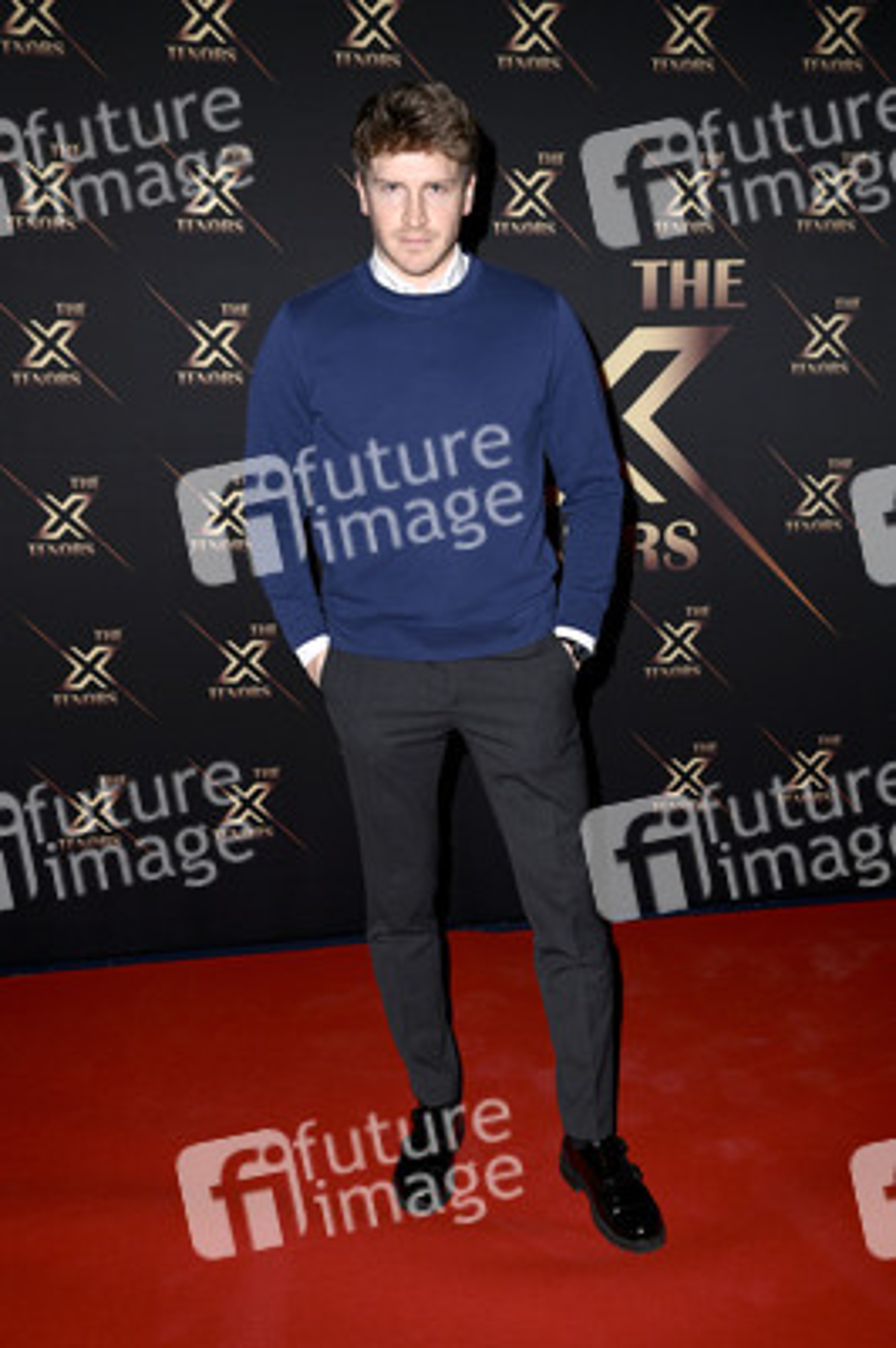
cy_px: 674
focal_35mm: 35
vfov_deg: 54.5
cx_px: 448
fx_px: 1309
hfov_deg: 37.8
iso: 125
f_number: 5
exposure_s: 1/200
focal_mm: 35
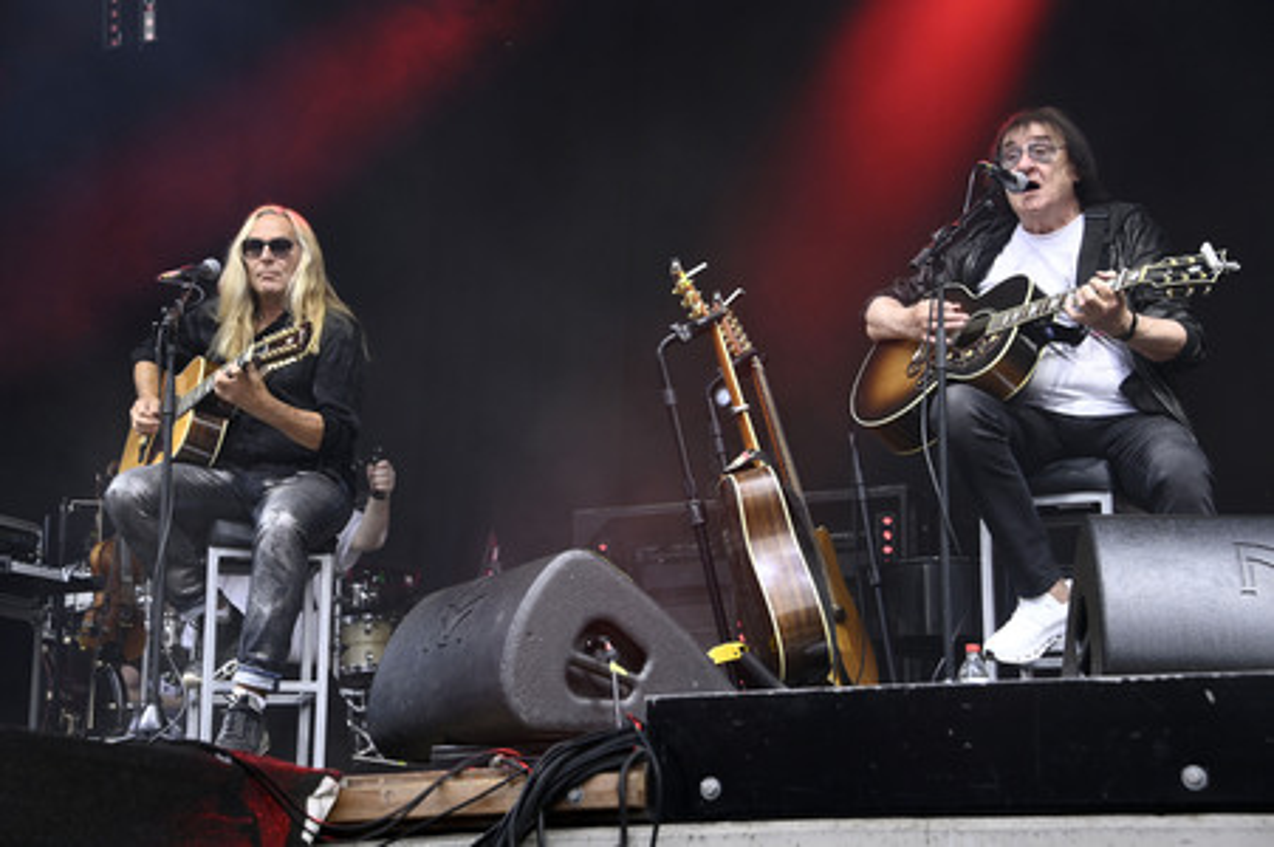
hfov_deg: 22.6
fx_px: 3183
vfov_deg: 15.2
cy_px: 424
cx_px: 637
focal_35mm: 90
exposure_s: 1/250
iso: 500
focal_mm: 90
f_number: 6.3
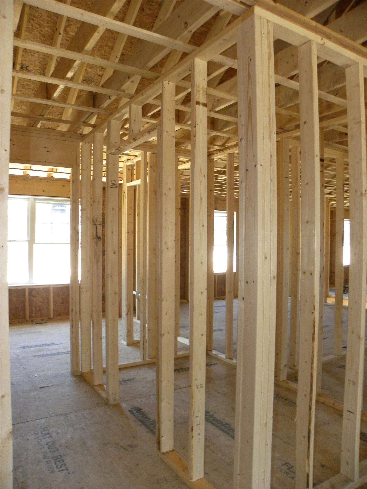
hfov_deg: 53.1
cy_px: 244
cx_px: 184
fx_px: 368
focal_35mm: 26
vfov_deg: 67.3
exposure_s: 1/71
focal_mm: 4.6
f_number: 2.8
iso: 332
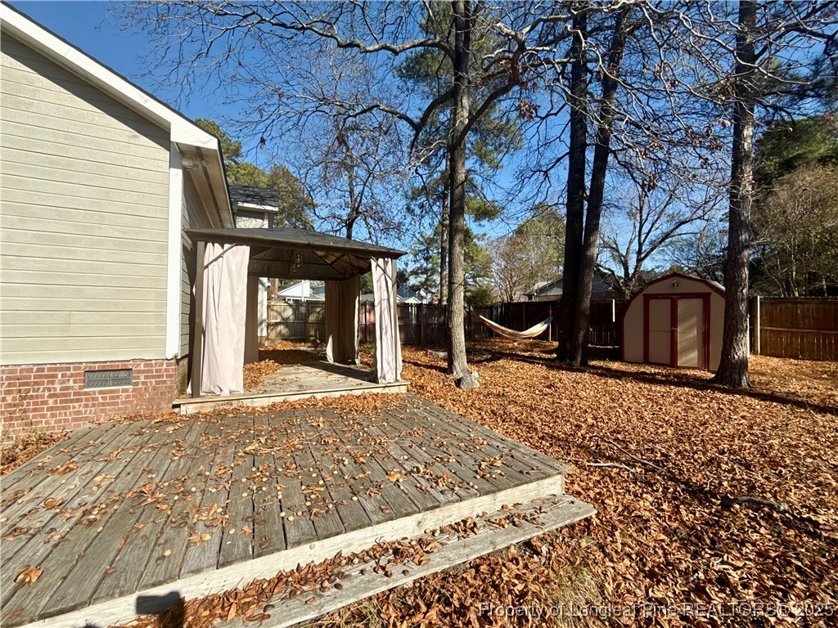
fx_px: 339
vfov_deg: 85.7
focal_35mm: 14
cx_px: 419
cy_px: 314
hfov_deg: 102.1
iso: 50
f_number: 2.2
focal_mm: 2.22
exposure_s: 1/1125
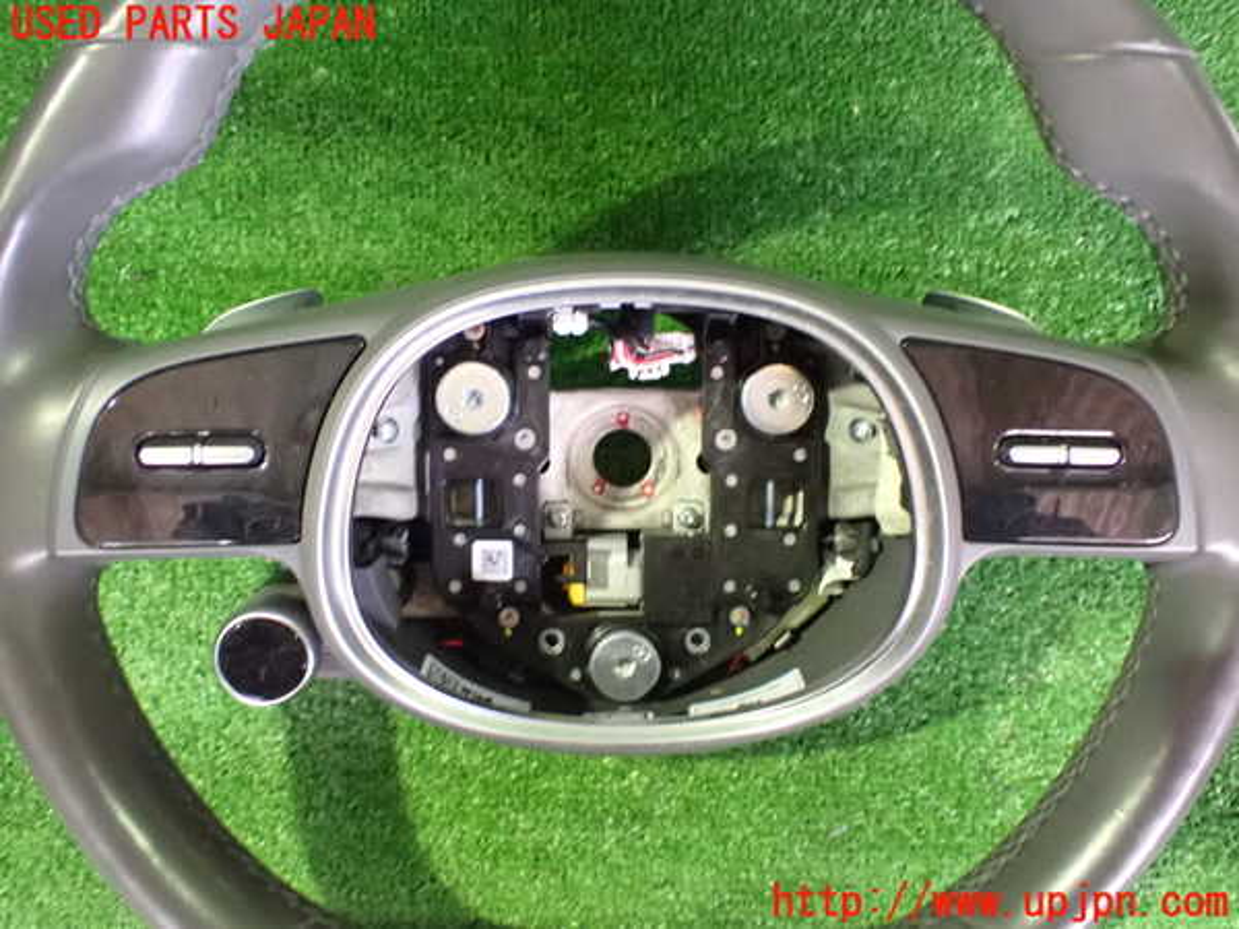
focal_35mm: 30
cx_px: 620
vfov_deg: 46.8
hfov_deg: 60.0
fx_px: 1074
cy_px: 464
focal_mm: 5.4
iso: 1600
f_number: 2.3
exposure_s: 1/25
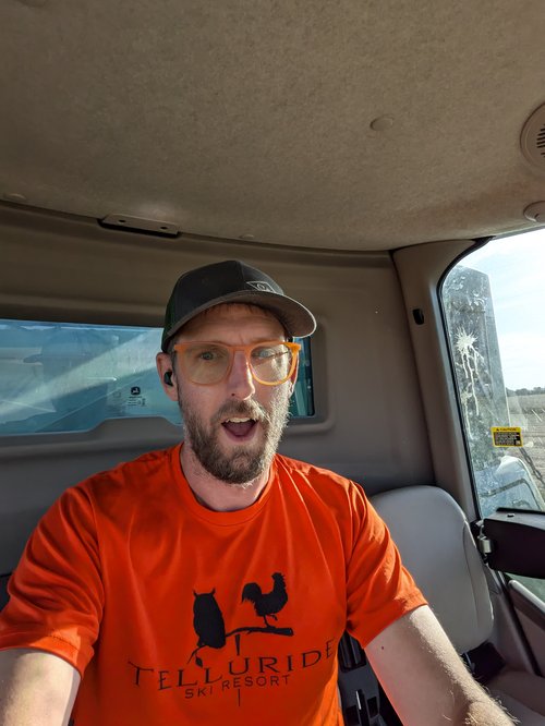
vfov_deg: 79.0
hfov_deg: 63.5
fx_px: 441
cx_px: 272
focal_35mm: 21
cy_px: 363
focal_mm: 2.74
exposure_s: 1/978
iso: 45
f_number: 2.2
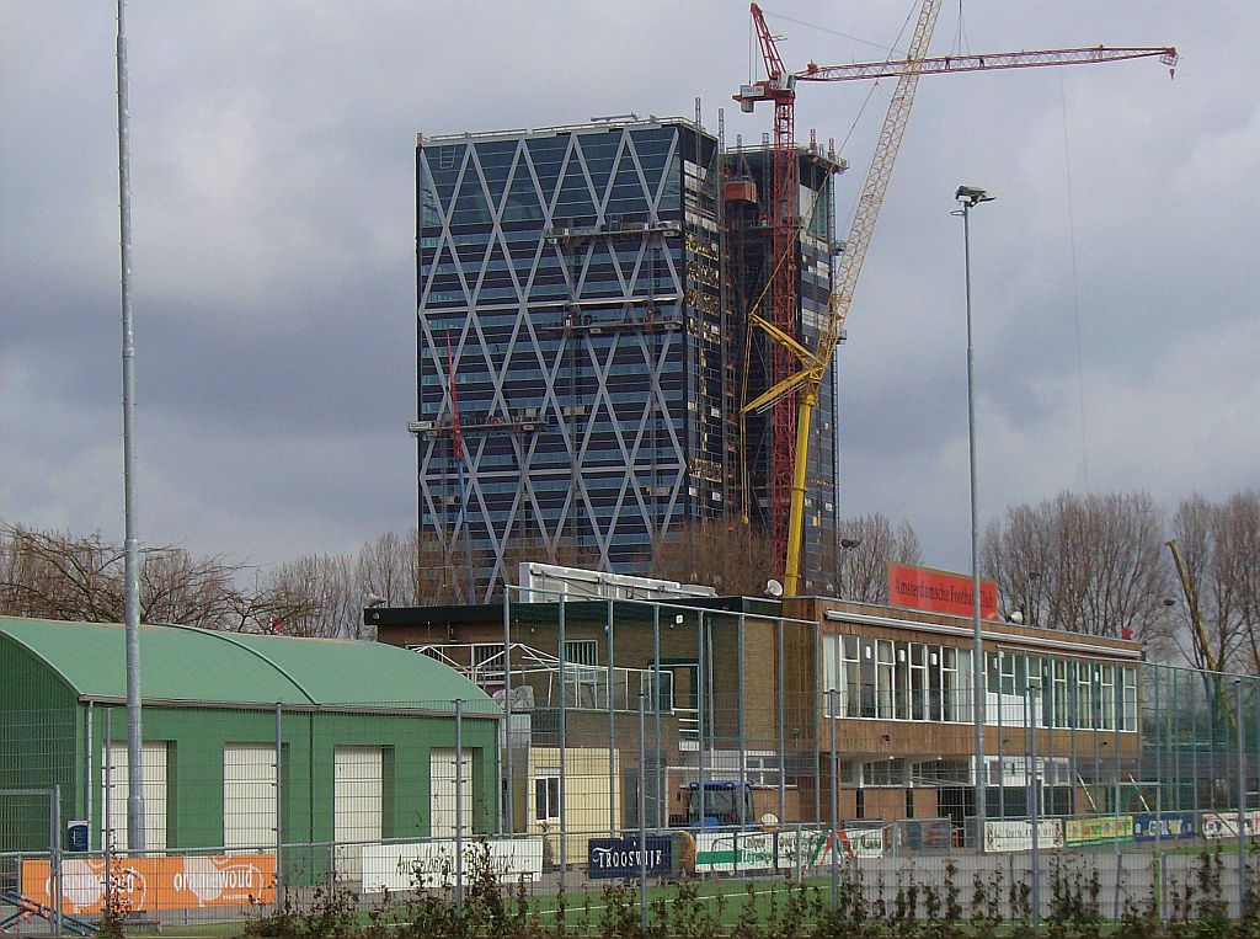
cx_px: 630
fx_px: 3922
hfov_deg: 18.3
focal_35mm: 108
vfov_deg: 13.7
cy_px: 470
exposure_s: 1/316
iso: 100
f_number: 7.8
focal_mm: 18
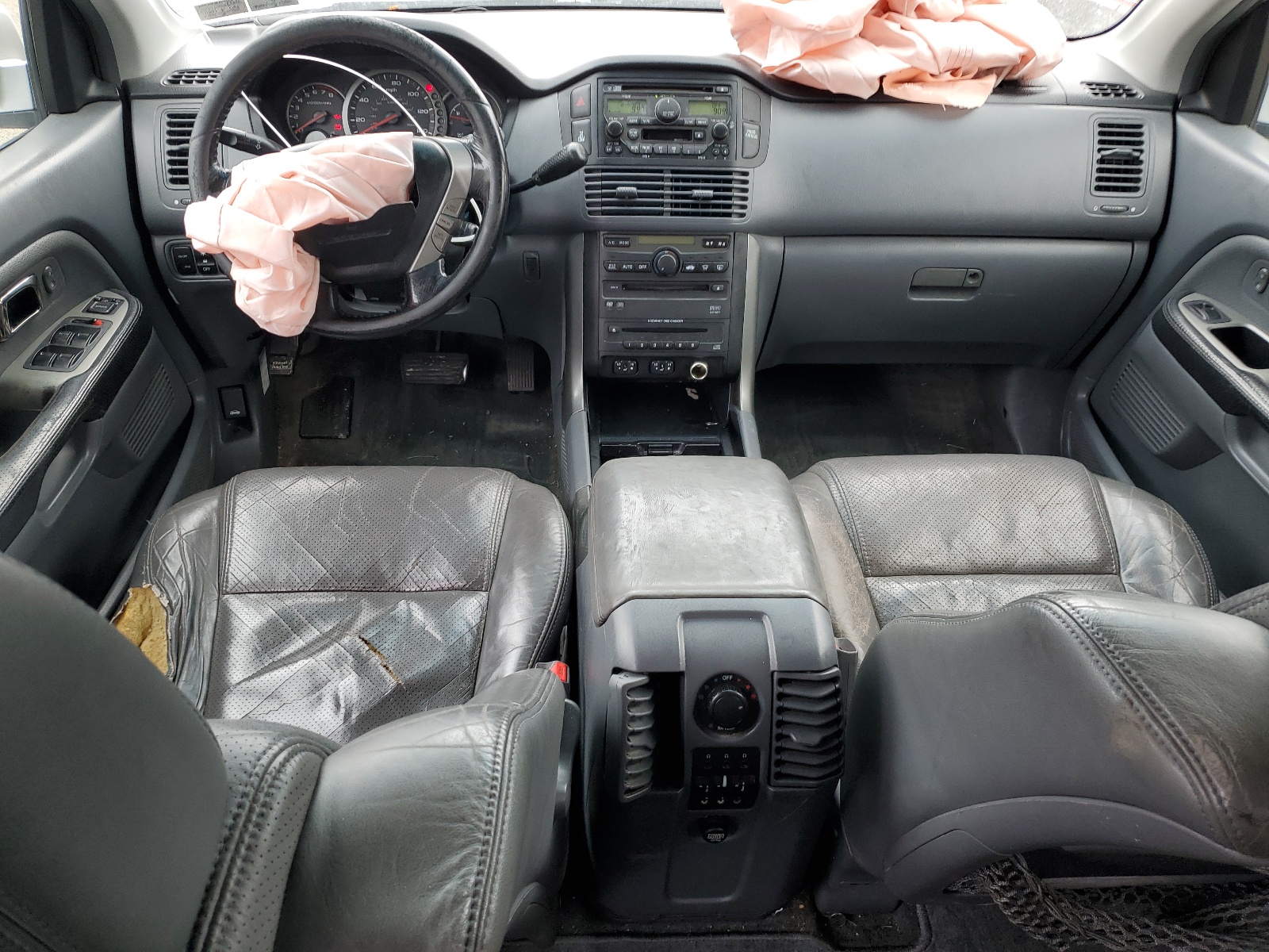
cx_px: 634
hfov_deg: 67.3
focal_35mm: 26
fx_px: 953
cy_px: 476
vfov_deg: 53.1
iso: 51
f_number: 1.5
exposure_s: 1/60.2
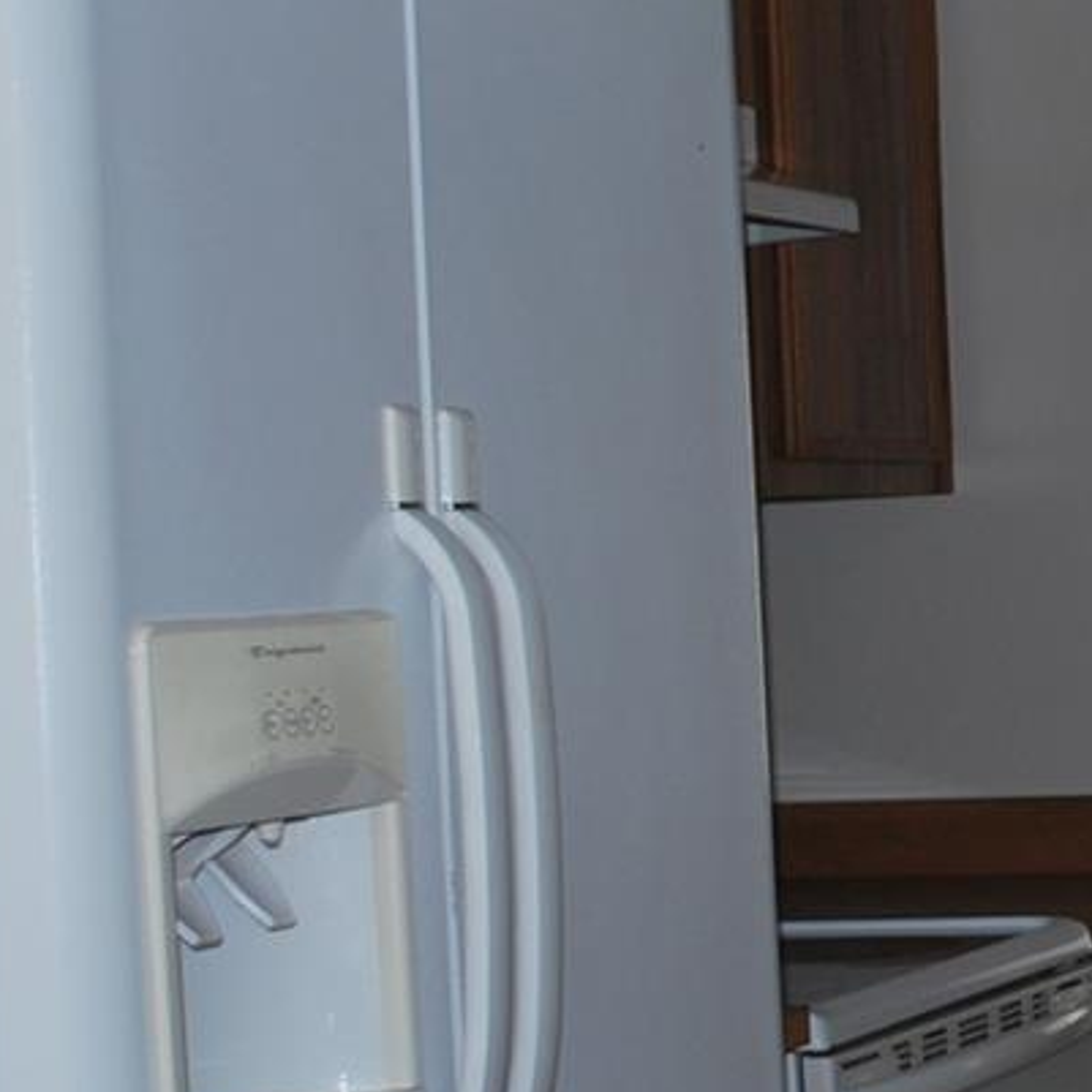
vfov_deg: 15.6
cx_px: 1536
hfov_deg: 14.7
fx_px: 3997
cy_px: 531
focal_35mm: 112
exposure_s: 1/60
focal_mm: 22
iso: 200
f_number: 4
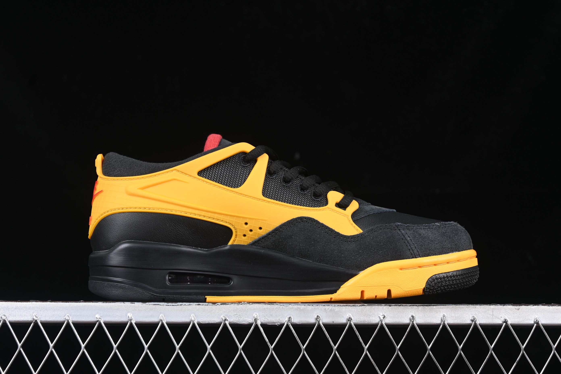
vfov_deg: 18.2
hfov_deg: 27.0
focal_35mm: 75
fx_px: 1169
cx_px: 280
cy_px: 187
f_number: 6.3
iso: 160
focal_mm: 50
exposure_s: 1/50
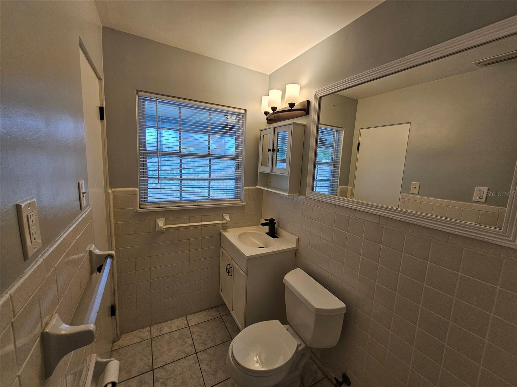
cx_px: 258
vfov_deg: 89.9
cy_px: 194
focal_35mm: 13
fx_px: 194
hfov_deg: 106.2
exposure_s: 1/120
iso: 100
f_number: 2.2
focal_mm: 2.2
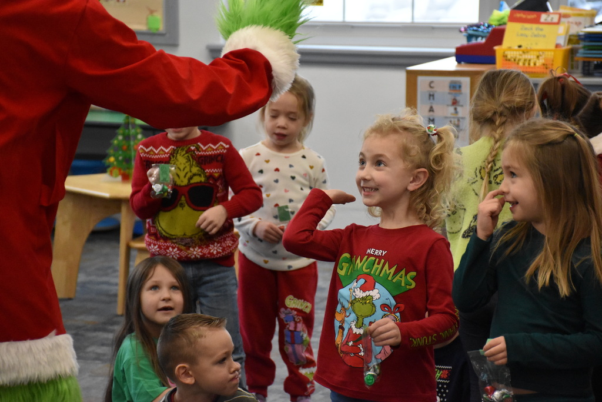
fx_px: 2258
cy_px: 201
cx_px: 301
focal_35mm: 135
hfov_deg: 15.2
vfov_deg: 10.2
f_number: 5.3
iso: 5000
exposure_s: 1/500
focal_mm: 90
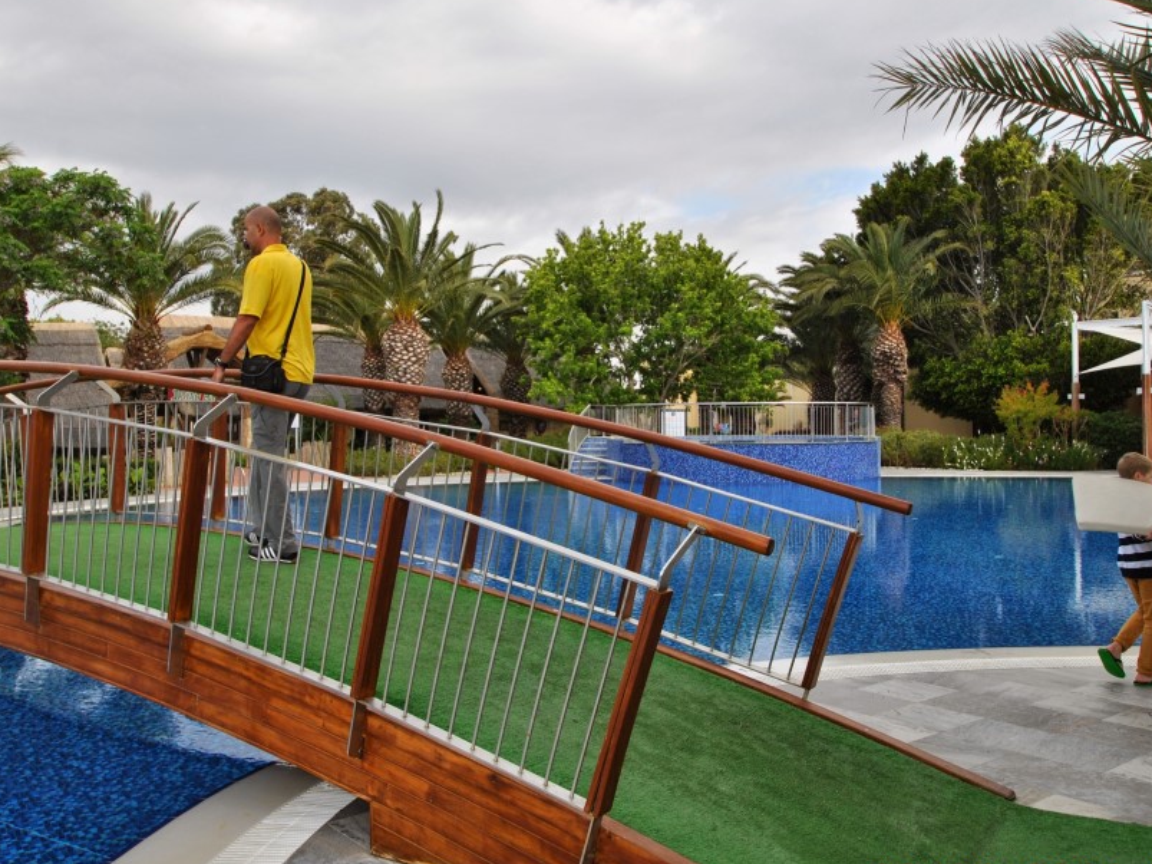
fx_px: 1098
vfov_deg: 42.9
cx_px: 610
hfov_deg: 55.3
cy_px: 416
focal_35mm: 33
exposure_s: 1/200
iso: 100
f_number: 8
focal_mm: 16
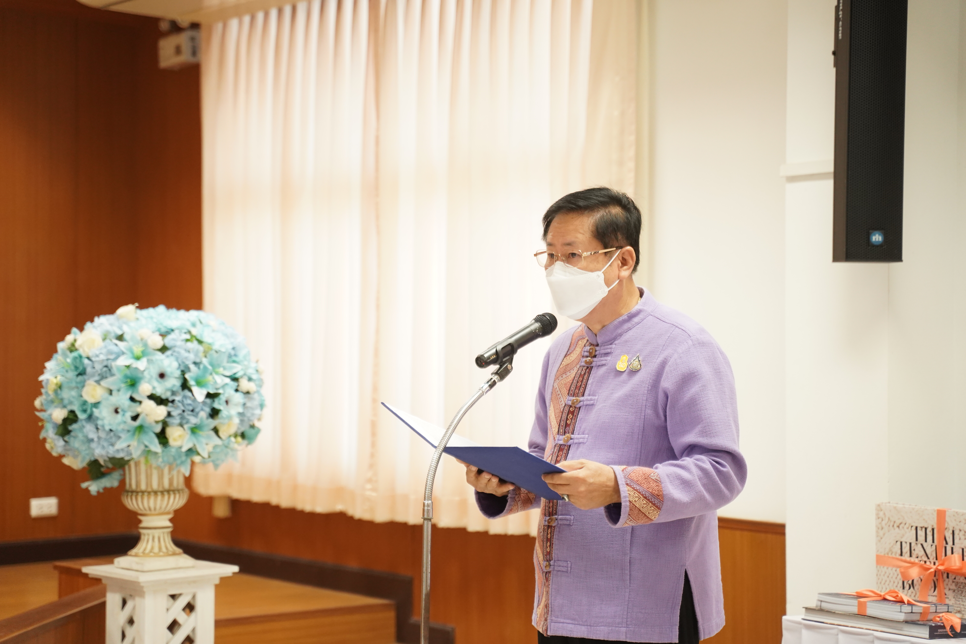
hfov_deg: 27.0
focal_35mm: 75
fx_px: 2012
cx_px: 483
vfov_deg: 18.2
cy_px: 322
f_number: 2.8
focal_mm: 75
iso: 3200
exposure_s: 1/320
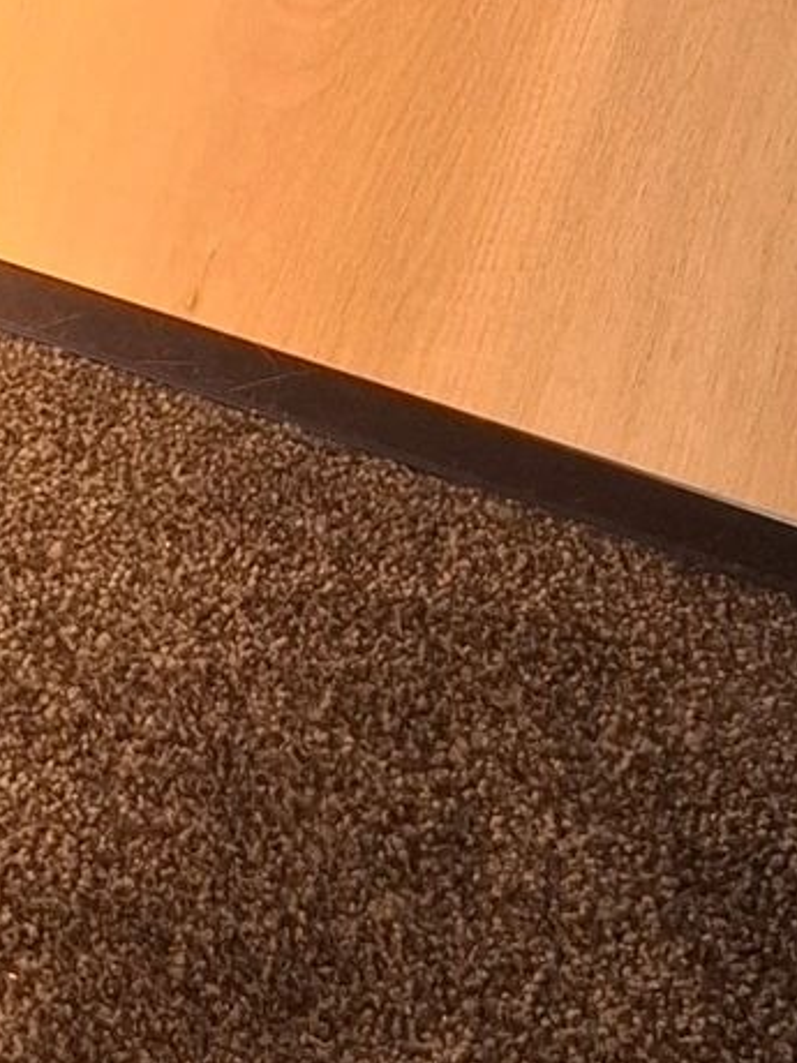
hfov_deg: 10.7
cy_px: -129
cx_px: -718
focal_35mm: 128
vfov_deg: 15.0
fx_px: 3929
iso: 250
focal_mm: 5.54
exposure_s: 1/100
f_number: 1.8
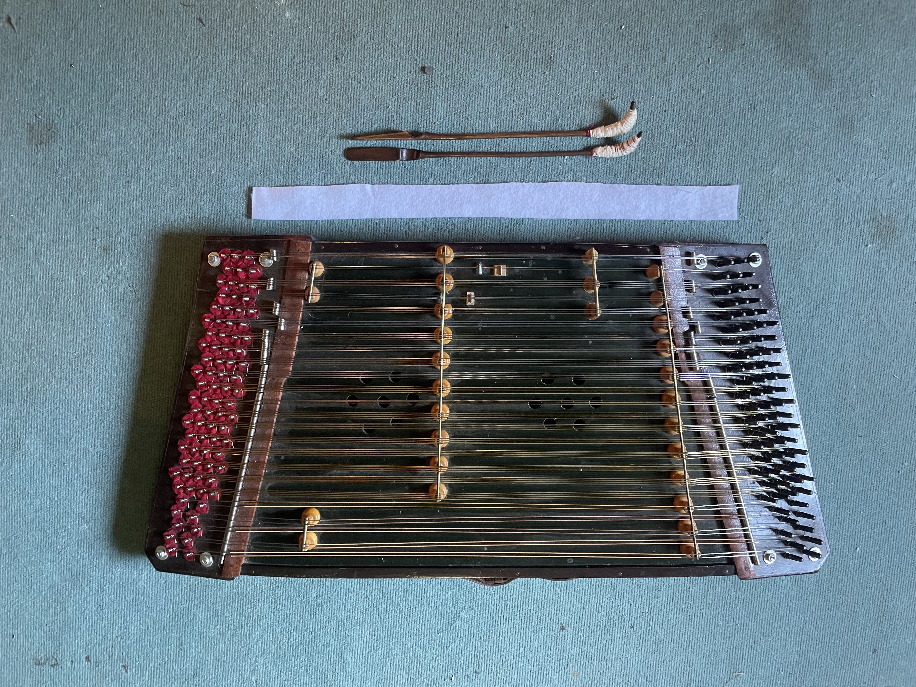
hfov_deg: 67.3
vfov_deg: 53.1
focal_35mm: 26
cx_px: 458
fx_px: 688
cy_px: 344
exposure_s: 1/33
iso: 320
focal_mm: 4.2
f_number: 1.6
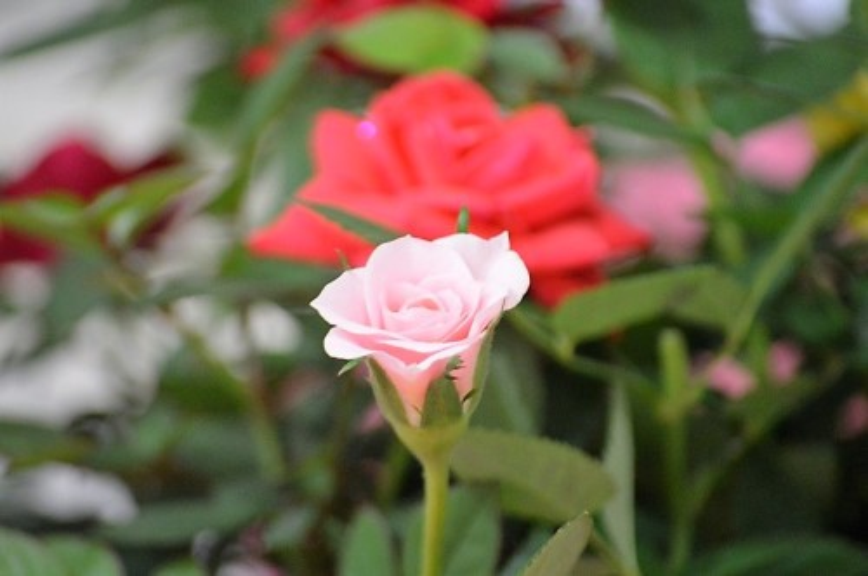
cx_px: 434
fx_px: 7224
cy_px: 288
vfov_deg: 4.6
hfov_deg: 6.9
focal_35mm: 300
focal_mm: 200
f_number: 5.6
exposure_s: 1/20
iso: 3200
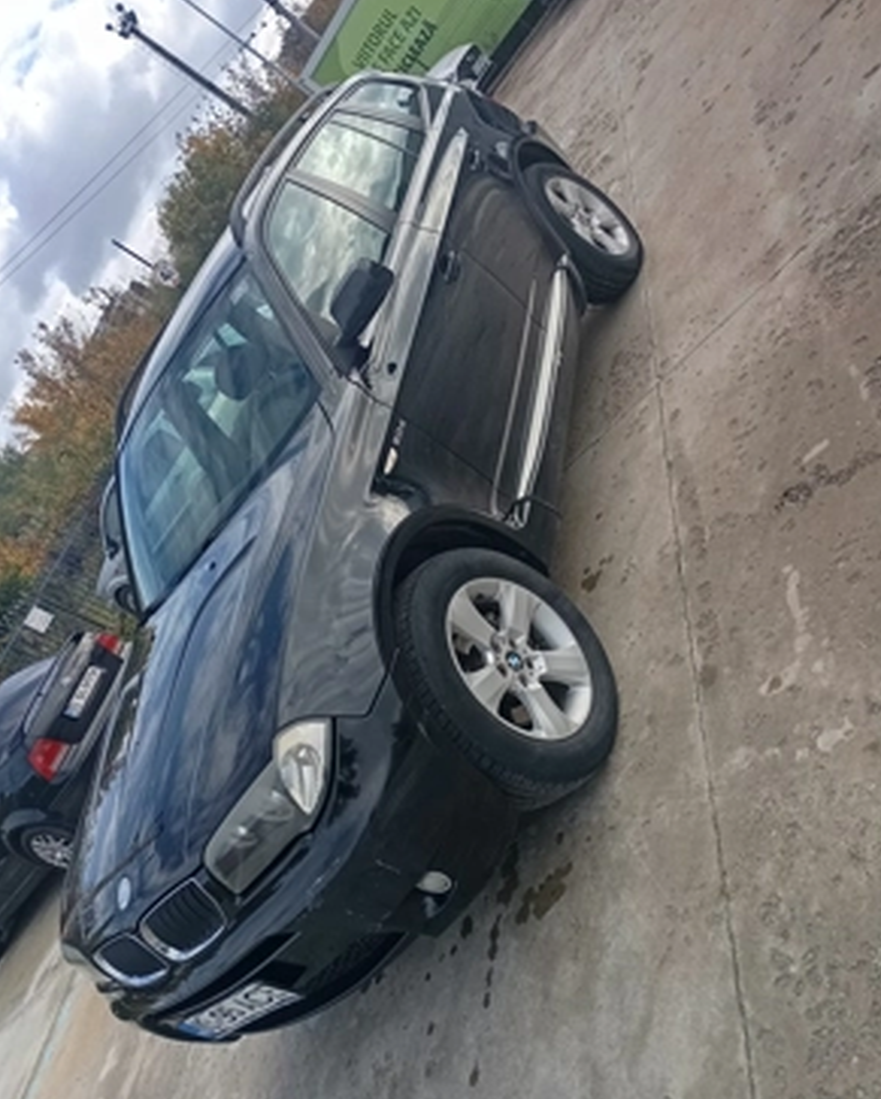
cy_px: 548
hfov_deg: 48.6
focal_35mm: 30
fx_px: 977
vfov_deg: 58.7
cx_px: 439
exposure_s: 1/358
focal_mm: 4.27
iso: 100
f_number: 1.8
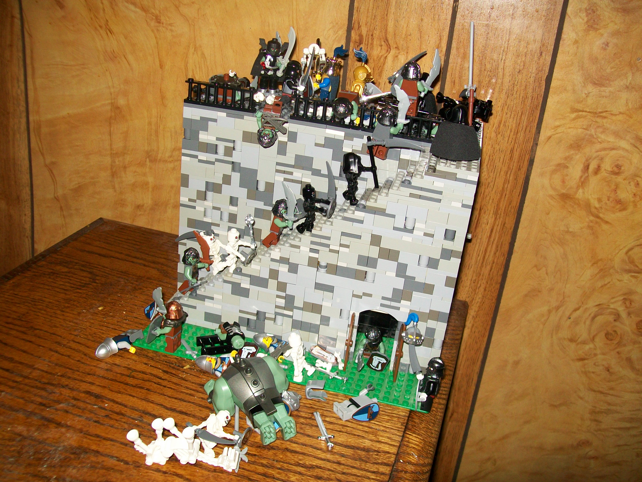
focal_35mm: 36
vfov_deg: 39.7
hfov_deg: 51.4
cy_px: 241
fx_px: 668
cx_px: 321
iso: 64
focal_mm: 6
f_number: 2.7
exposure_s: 1/60
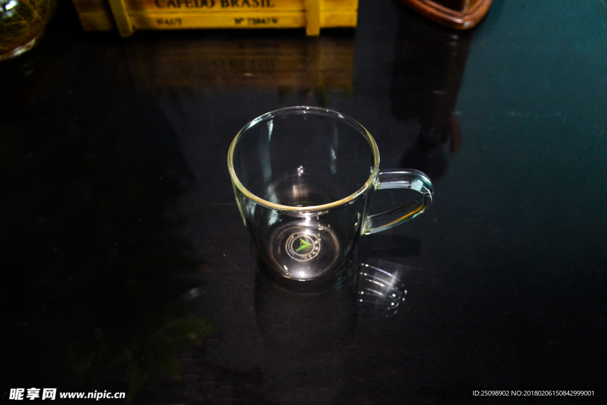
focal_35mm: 30
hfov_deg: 61.9
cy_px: 202
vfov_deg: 43.6
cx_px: 304
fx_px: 506
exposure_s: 1/250
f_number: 6.3
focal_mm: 20
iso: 1600
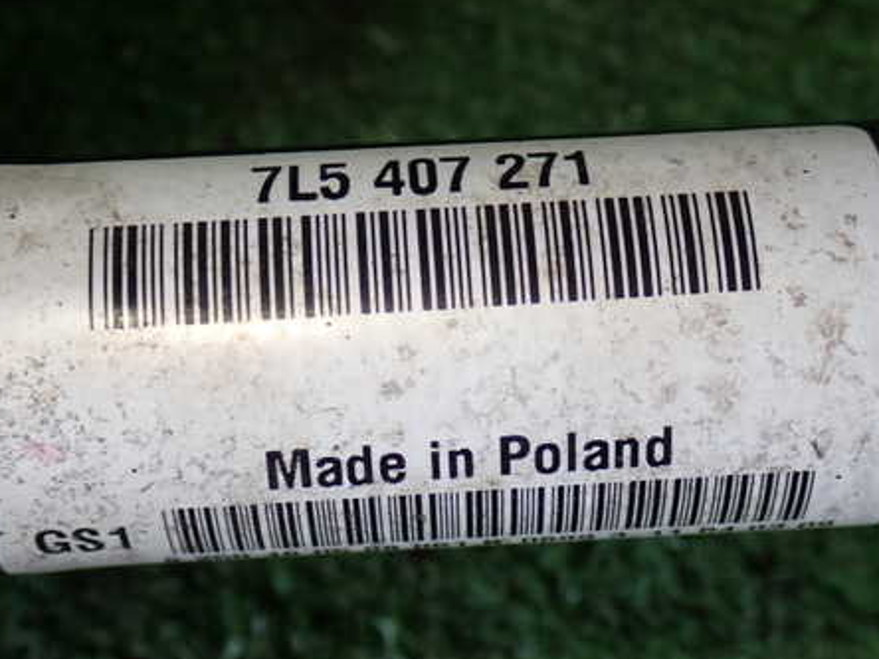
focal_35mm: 73
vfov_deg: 20.2
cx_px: 479
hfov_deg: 26.7
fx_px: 1854
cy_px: 374
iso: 200
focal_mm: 9.65
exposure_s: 1/100
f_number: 3.3
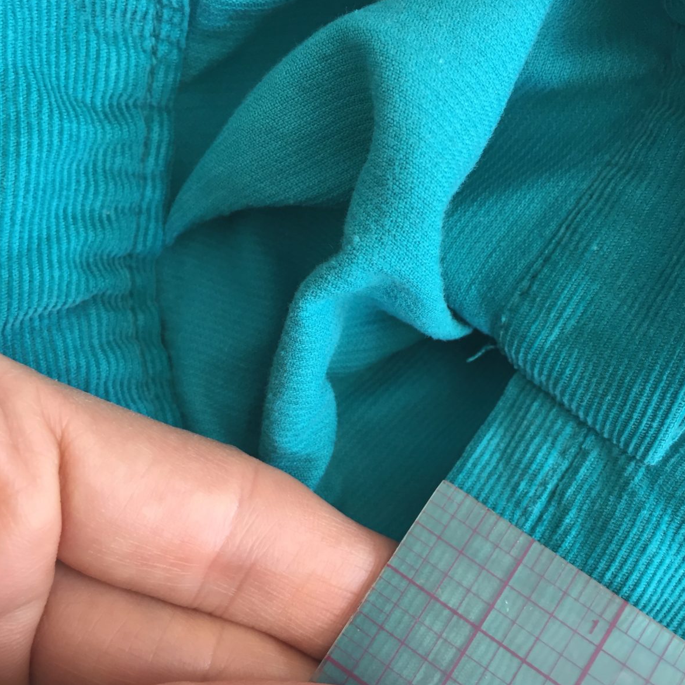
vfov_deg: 47.1
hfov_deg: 47.2
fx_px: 784
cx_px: 349
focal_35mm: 35
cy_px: 382
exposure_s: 1/30
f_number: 2.2
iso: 64
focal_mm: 4.15
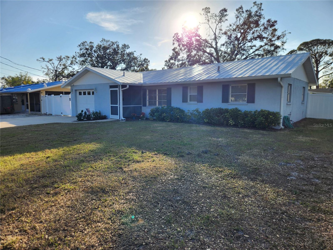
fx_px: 221
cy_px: 125
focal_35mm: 23
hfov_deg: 73.9
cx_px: 166
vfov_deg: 58.9
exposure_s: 1/1457
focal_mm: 5.4
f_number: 1.8
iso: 20
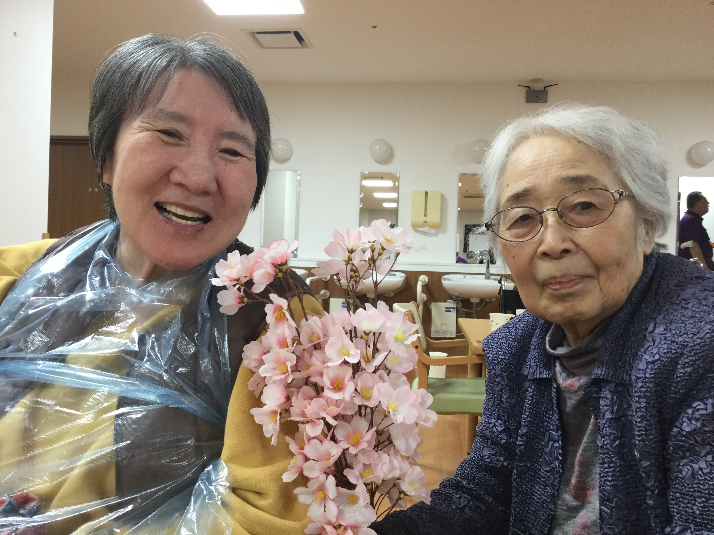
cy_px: 268
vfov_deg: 45.4
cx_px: 357
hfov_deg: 58.4
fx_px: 639
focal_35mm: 31
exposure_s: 1/30
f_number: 2.4
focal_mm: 3.3
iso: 64
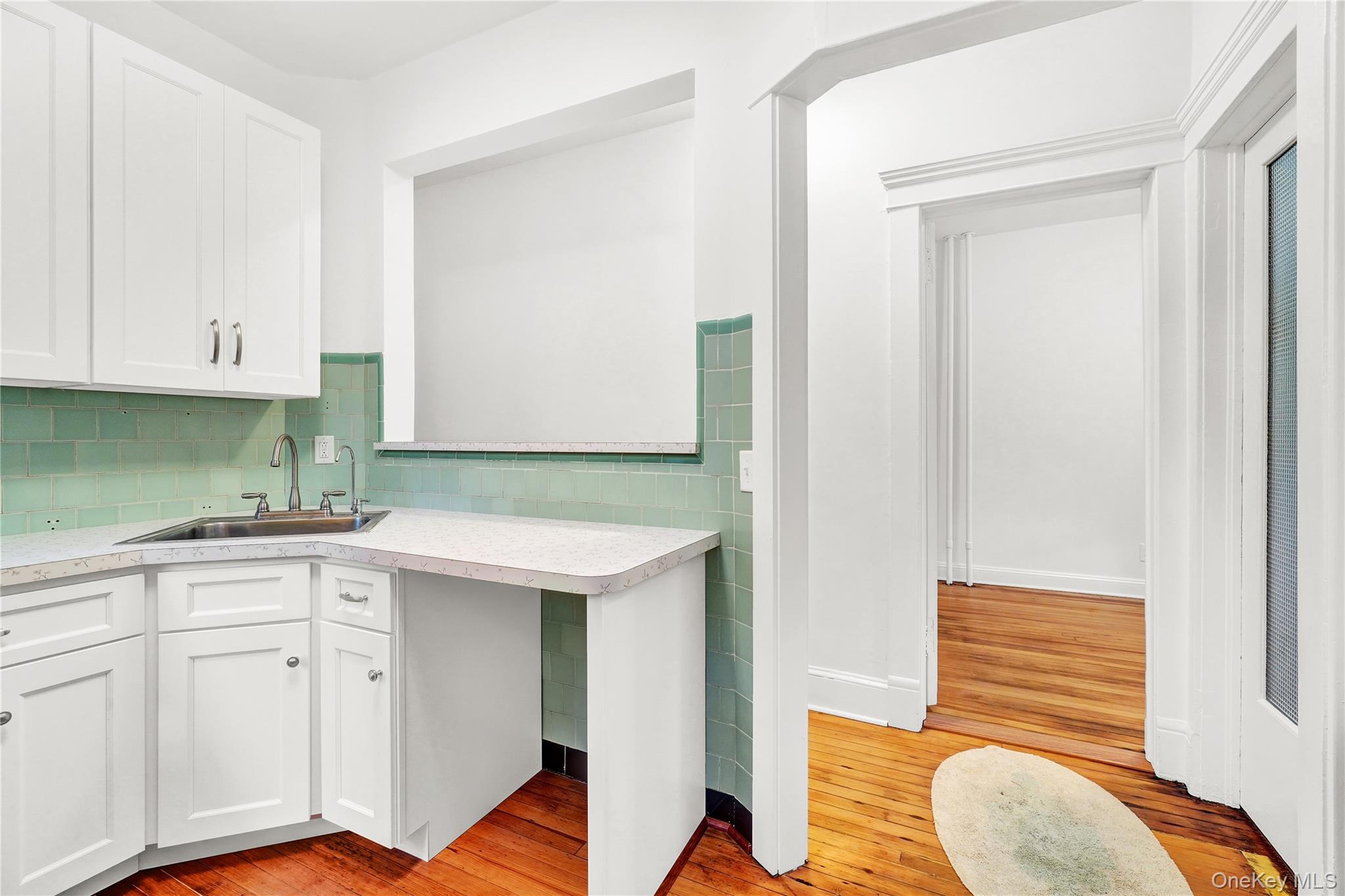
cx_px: 672
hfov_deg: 100.4
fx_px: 560
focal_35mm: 15
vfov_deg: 77.3
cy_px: 448
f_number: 8
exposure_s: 1/15
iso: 320
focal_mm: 10
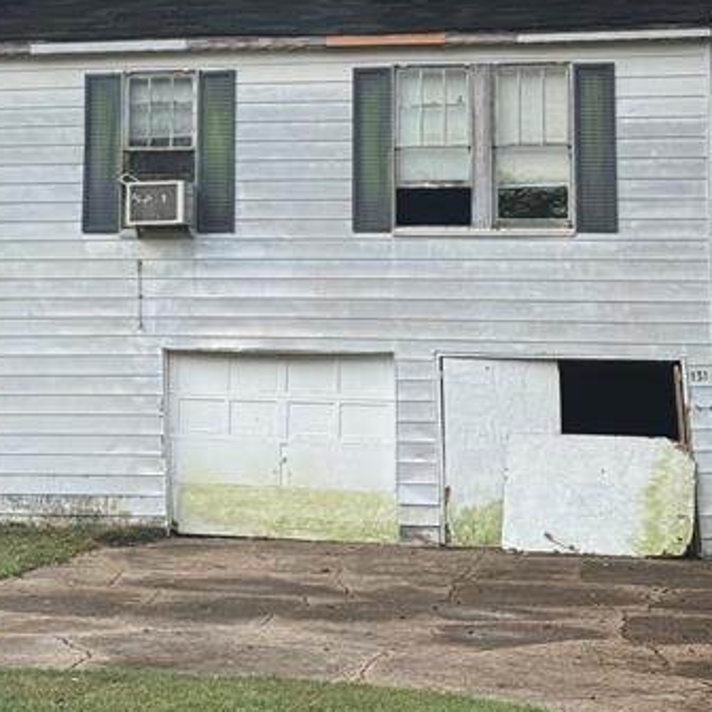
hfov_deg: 17.8
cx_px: 174
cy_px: 78
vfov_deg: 17.7
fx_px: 2257
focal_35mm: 97
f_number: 1.78
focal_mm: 6.76
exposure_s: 1/1011
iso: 64
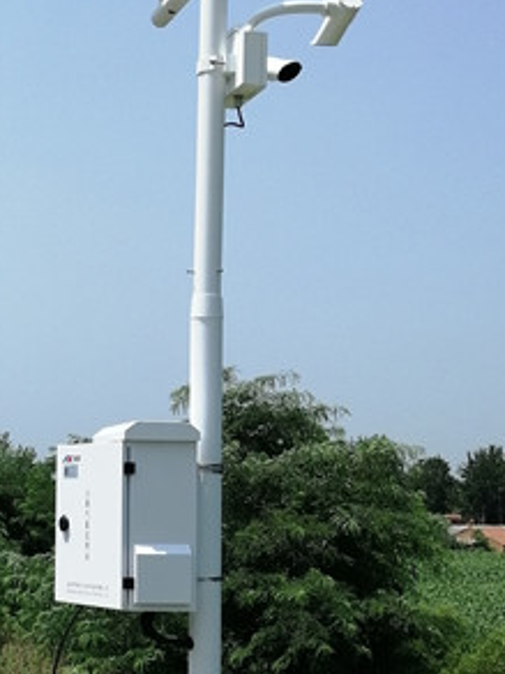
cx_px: -25
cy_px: 471
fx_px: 1439
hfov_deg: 19.2
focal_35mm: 74
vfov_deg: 26.1
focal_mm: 3.88
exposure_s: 1/1603
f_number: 1.8
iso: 50
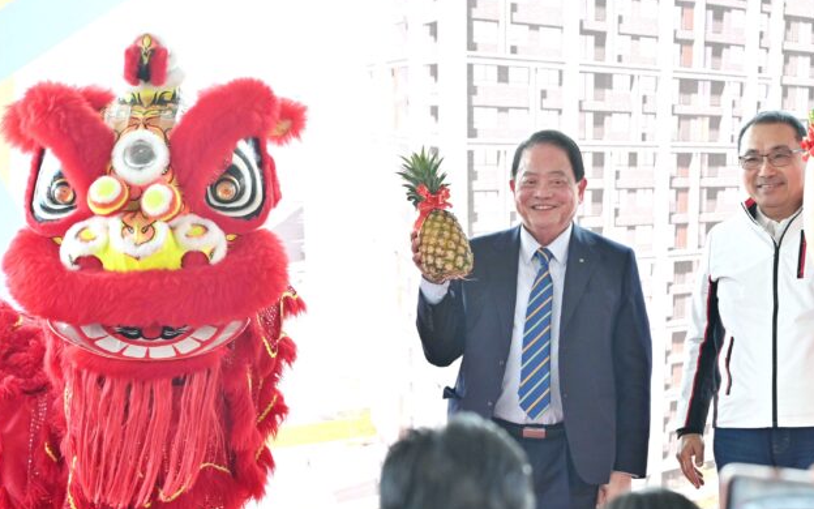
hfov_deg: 12.7
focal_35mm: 164
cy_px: 260
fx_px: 3638
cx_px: 652
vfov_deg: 8.0
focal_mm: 98
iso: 320
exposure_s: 1/250
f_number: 4
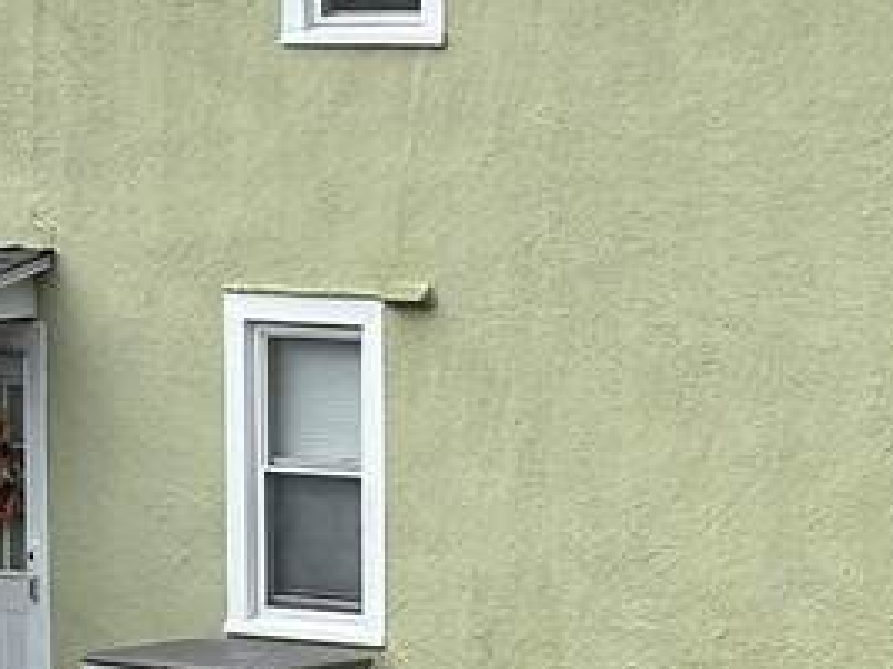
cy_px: 345
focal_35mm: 230
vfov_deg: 6.5
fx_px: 5931
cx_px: 1157
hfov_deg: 8.5
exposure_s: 1/1815
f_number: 1.78
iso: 64
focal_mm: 6.86
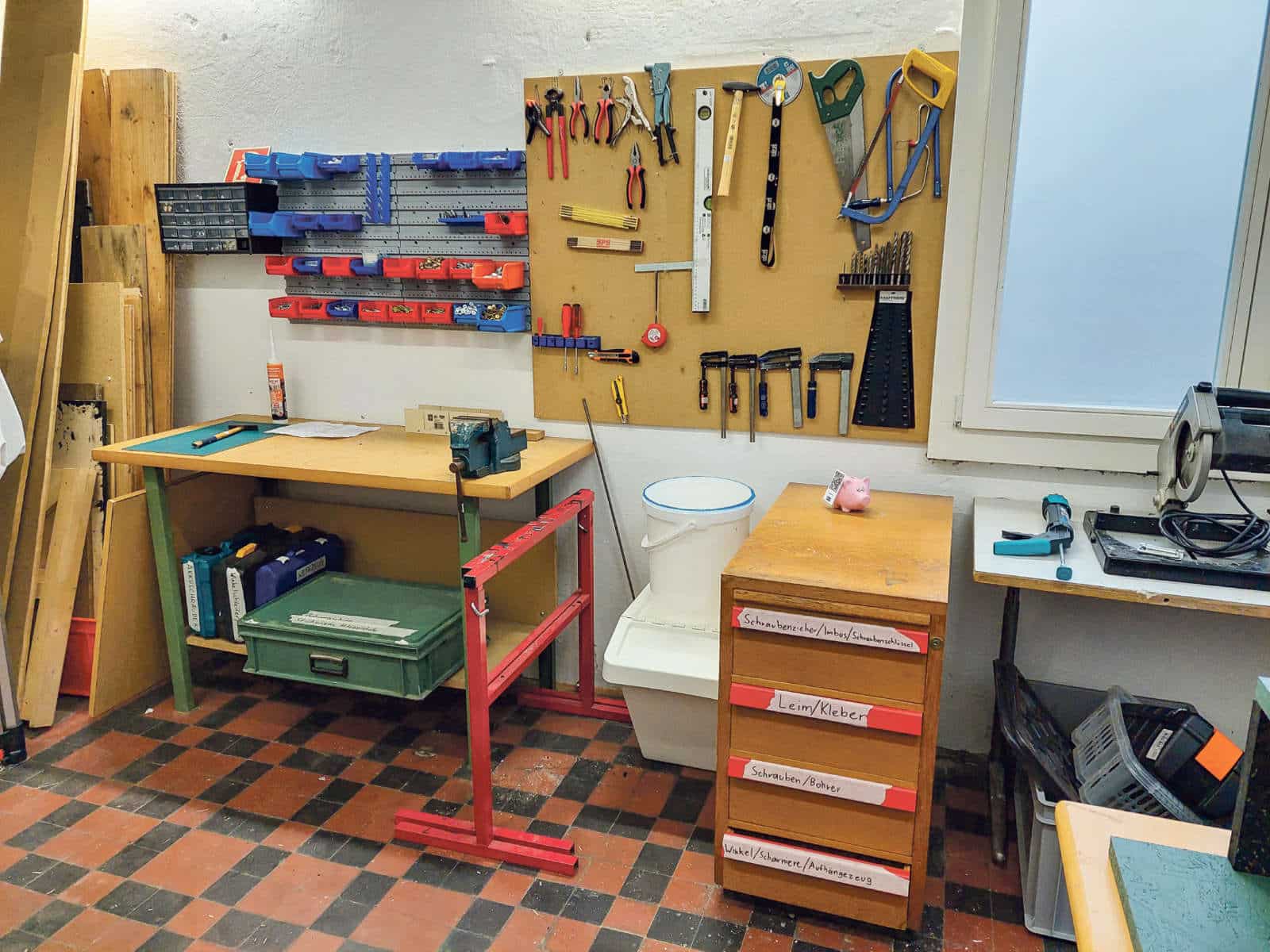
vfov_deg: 56.8
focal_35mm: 24
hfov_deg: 71.6
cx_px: 635
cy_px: 476
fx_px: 881
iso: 250
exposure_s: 1/50
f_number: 1.8
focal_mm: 5.2
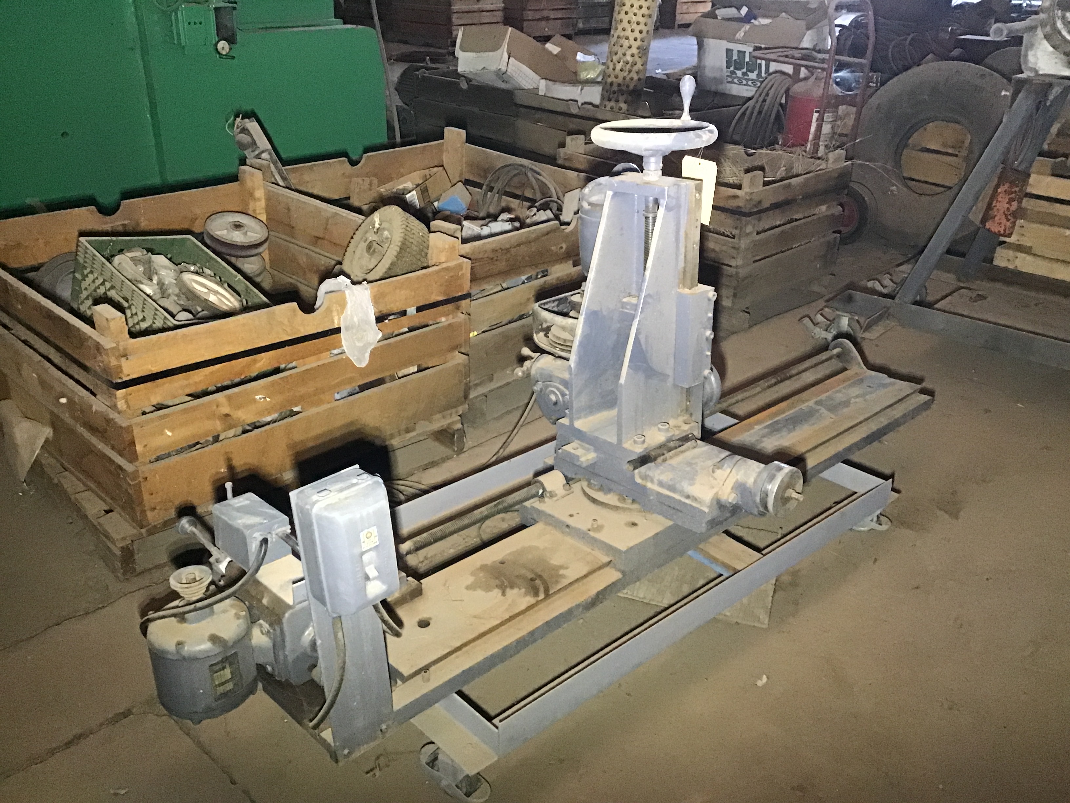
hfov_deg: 58.4
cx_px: 535
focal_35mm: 31
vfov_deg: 45.4
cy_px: 402
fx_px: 958
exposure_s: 1/15
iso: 400
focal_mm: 3.3
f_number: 2.4
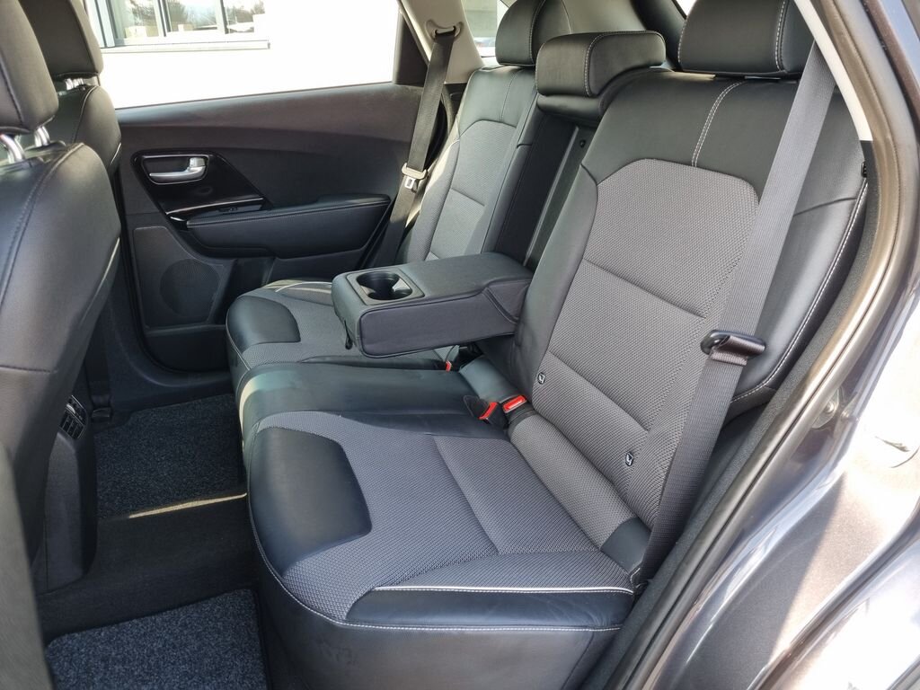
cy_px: 345
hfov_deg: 67.3
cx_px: 460
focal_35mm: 26
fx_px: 691
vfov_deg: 53.1
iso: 50
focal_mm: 5.4
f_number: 1.8
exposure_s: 1/106
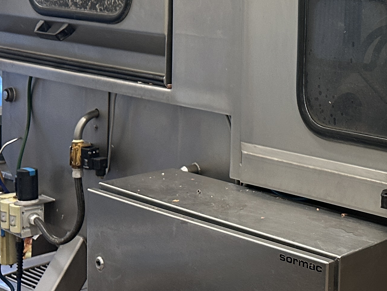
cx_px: 443
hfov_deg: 24.0
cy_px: 32
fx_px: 839
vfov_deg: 19.3
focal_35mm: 75
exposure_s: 1/50
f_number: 1.78
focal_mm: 6.86
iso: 250
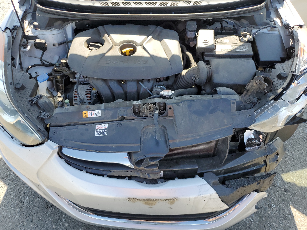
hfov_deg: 67.3
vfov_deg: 53.1
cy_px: 115
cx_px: 154
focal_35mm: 26
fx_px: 231
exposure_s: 1/667
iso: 50
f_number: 1.5
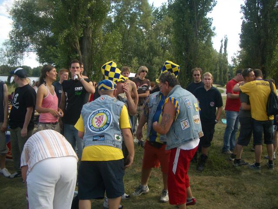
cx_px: 139
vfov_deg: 40.7
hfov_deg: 52.6
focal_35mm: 35
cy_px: 104
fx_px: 281
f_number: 2.6
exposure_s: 1/320
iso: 50
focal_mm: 5.8
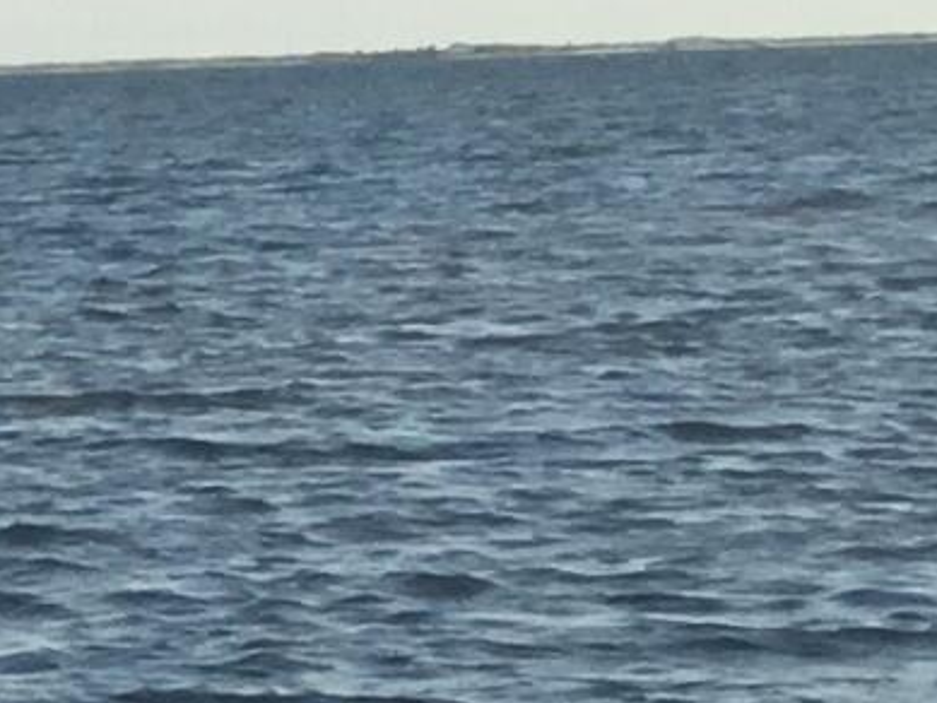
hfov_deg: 7.8
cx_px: -1135
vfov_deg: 6.2
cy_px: 872
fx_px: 6471
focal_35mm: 239
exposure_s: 1/617
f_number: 2.4
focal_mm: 3.3
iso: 25
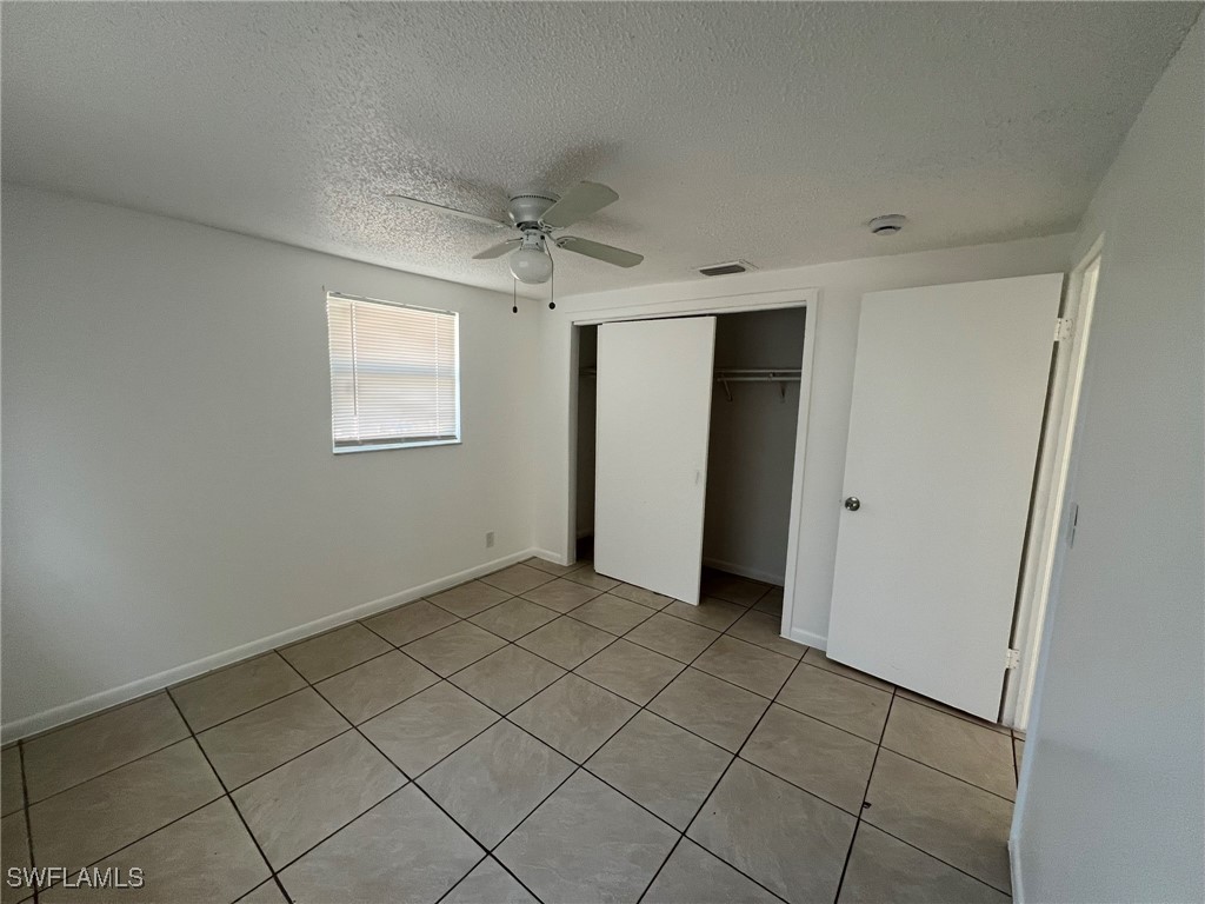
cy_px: 452
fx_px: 453
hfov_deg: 106.2
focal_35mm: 13
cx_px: 602
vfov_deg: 89.9
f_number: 1.8
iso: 160
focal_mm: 1.57
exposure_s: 1/99
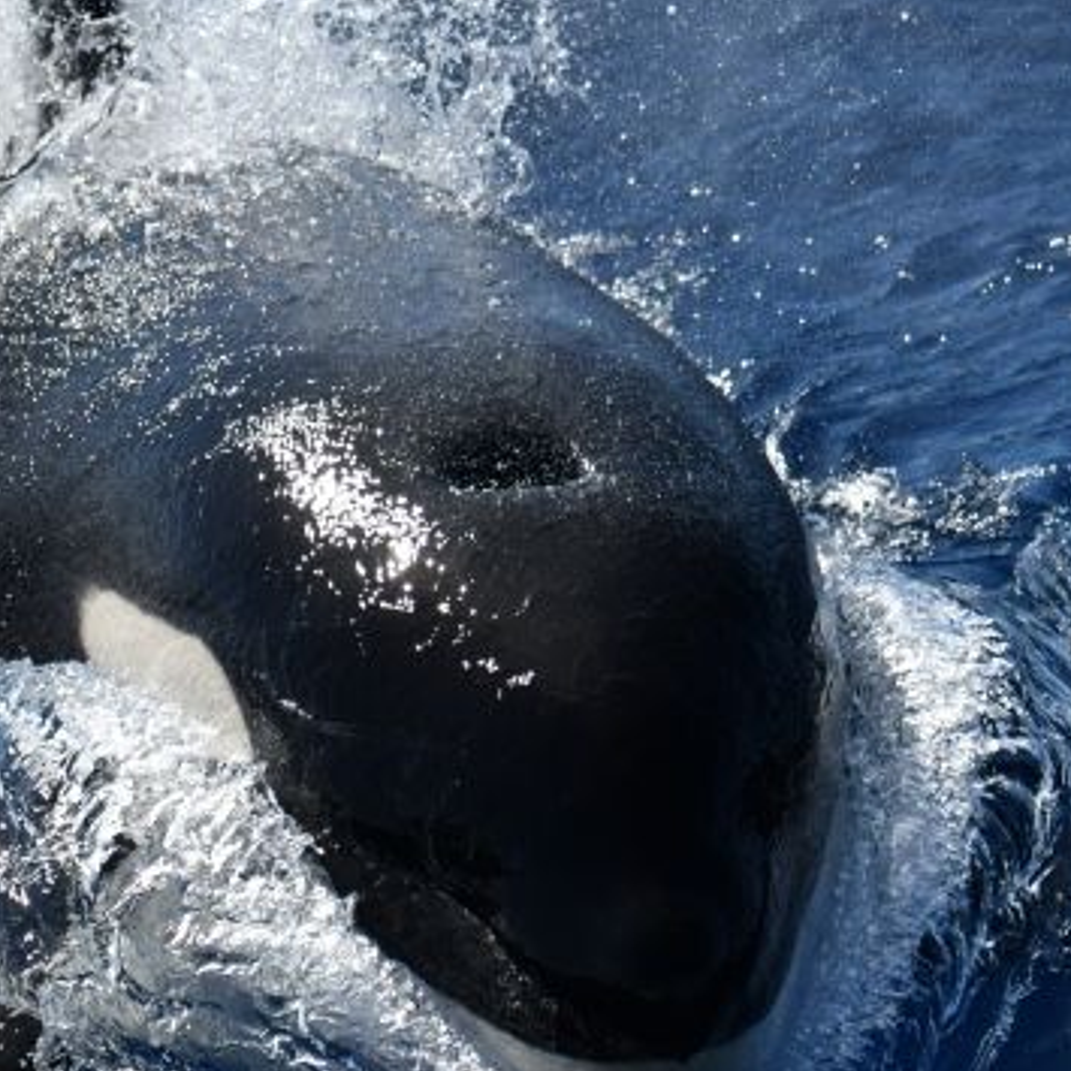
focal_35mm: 459
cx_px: 380
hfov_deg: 3.8
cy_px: 505
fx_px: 16067
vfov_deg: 3.8
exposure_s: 1/8000
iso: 900
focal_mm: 240
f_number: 5.6
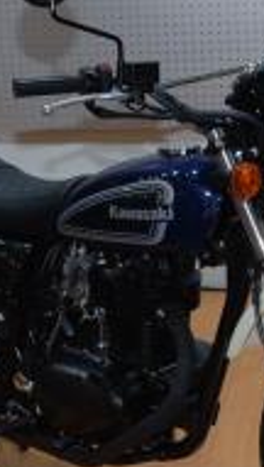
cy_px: 306
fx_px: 1219
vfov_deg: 21.6
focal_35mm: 98
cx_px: 181
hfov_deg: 12.3
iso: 400
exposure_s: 1/60
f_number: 5.6
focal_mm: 25
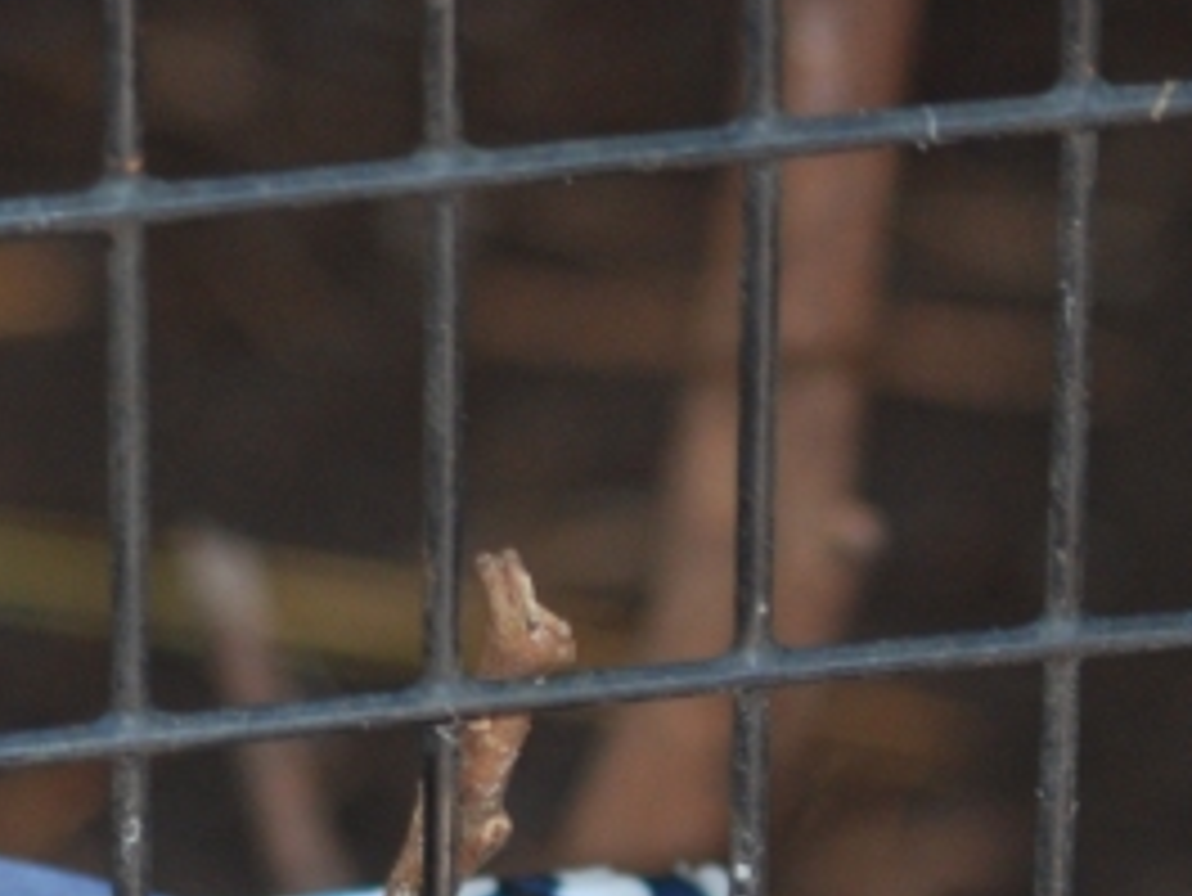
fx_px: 13436
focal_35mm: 390
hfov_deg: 5.1
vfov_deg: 3.8
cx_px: 81
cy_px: 1173
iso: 400
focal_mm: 70
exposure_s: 1/60
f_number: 4
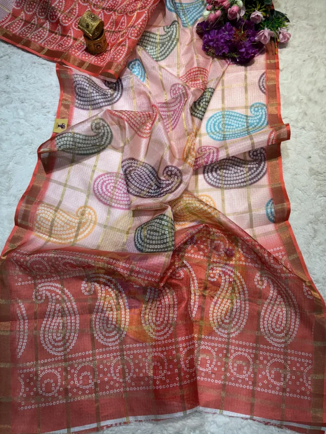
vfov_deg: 67.3
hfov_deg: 53.1
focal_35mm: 26
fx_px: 326
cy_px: 217
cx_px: 163
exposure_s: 1/133
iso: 32
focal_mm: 5.96
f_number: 1.6
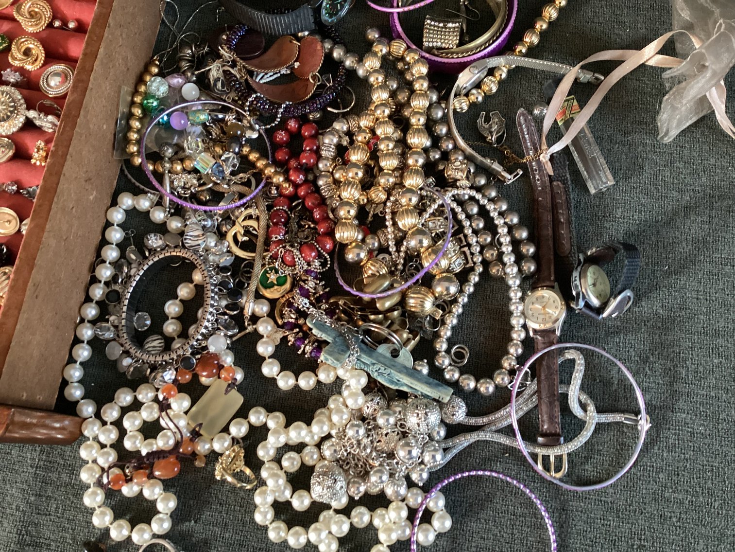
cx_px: 368
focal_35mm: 31
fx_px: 658
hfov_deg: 58.3
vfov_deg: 45.4
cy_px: 276
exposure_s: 1/33
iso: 320
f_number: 2.4
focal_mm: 3.3
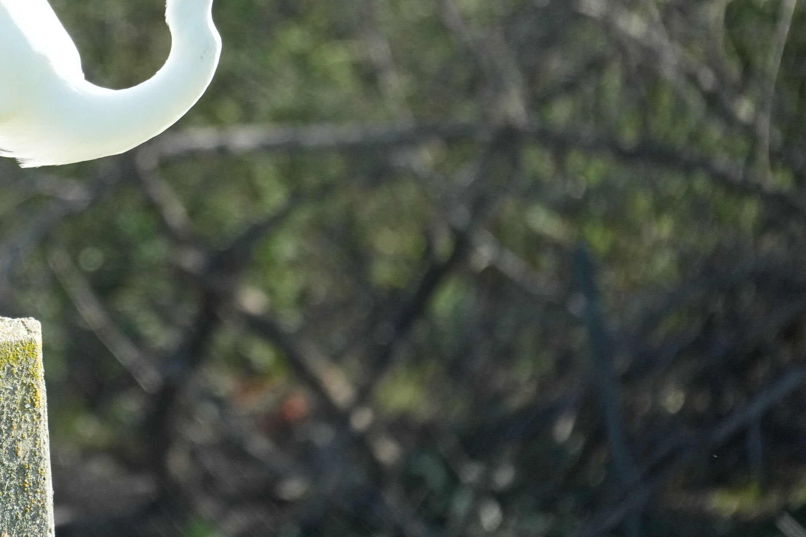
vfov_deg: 2.5
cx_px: 64
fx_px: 12402
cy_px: 99
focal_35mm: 554
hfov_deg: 3.7
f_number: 7.1
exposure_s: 1/2000
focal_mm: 273
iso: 3200
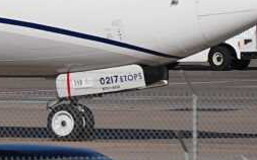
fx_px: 15777
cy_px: -171
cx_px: -232
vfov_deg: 0.6
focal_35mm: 2253
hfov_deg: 0.9
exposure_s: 1/2500
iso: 200
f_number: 5.6
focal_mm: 339
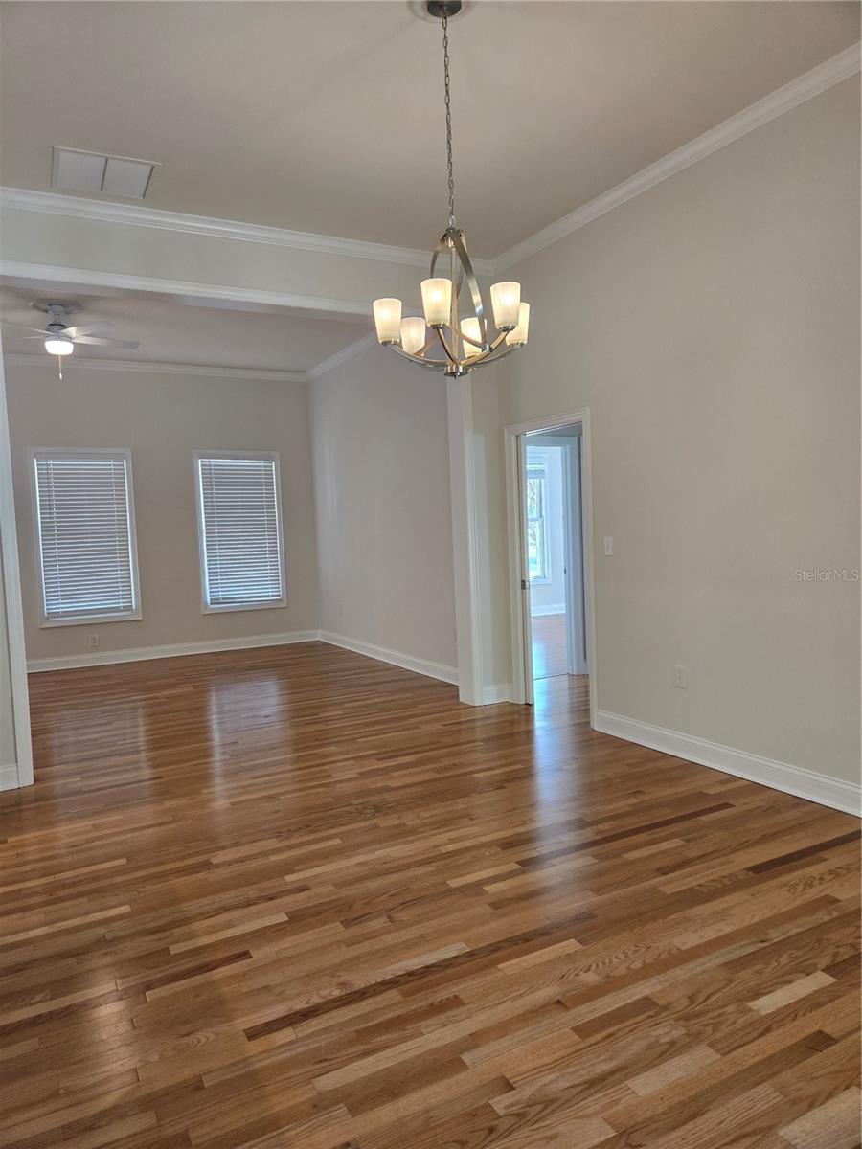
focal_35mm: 23
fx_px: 764
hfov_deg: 58.9
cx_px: 431
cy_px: 574
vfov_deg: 73.9
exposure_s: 1/120
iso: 100
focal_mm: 5.4
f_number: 1.8
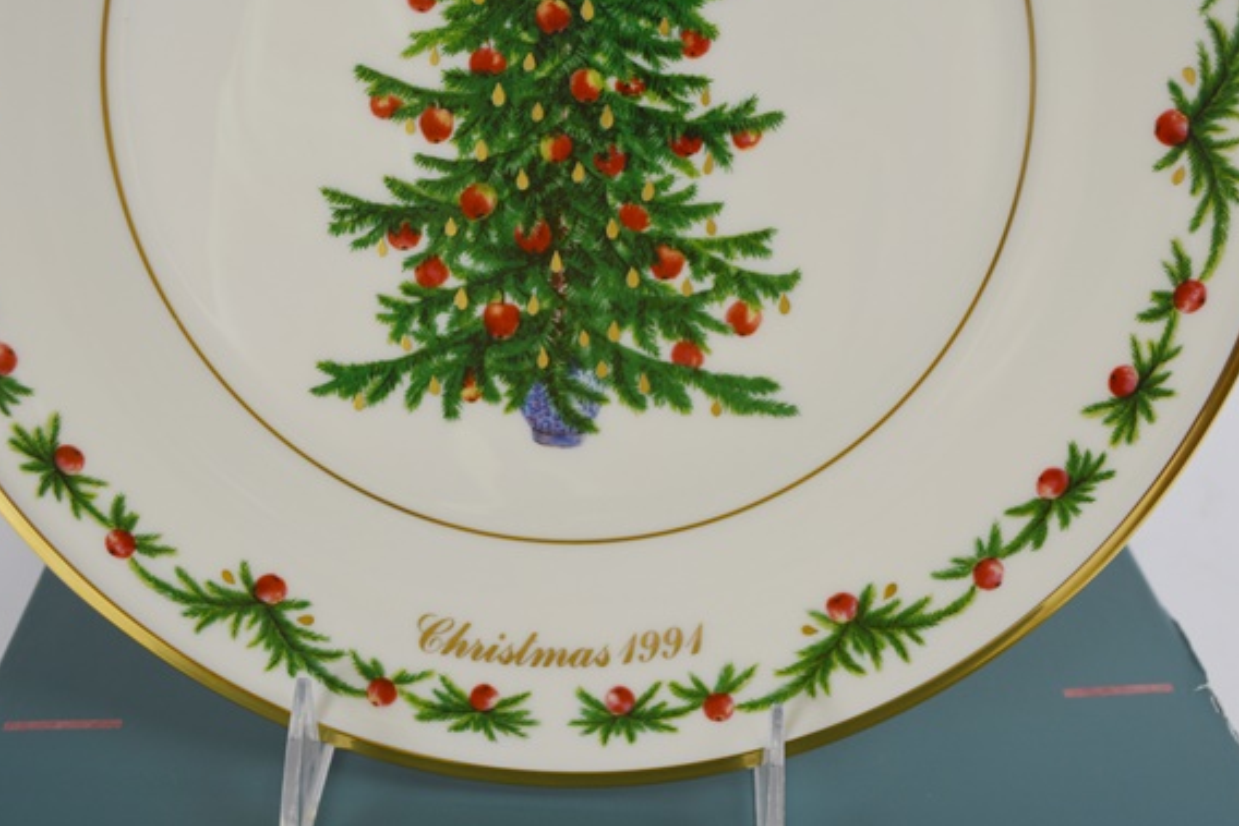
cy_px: 401
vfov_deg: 35.1
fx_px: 1308
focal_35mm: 38
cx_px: 620
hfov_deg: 50.7
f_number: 5.6
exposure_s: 1/125
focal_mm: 24
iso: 250
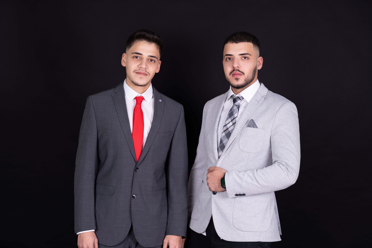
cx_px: 186
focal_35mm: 70
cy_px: 124
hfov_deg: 28.8
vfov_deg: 19.5
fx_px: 723
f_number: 7.1
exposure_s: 1/40
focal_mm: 70
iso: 100
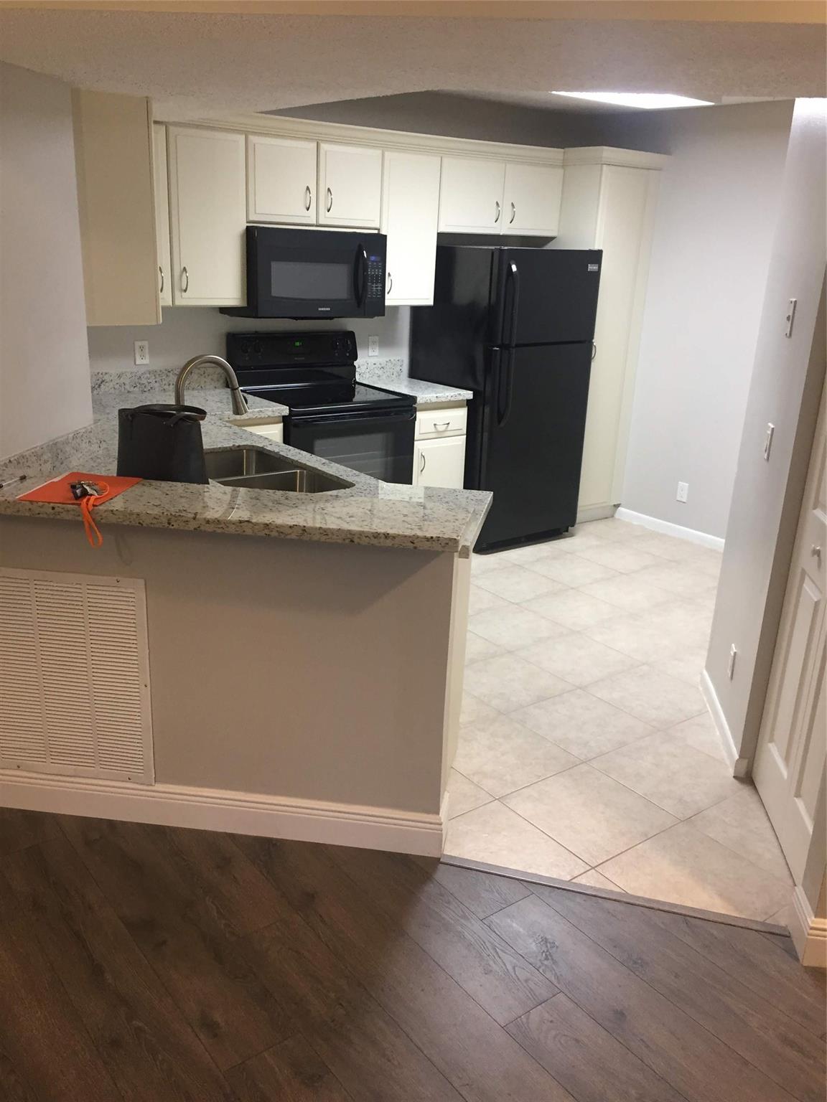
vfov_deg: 61.7
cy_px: 551
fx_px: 924
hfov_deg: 48.2
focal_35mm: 29
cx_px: 414
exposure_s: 1/30
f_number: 2.2
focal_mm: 4.15
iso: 100
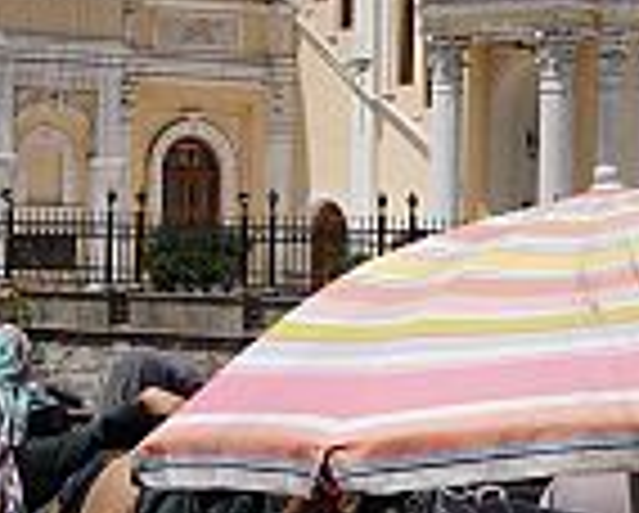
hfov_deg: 10.7
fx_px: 3409
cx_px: 306
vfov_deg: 8.5
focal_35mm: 180
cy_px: -61
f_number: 6.3
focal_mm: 42
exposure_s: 1/640
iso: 100
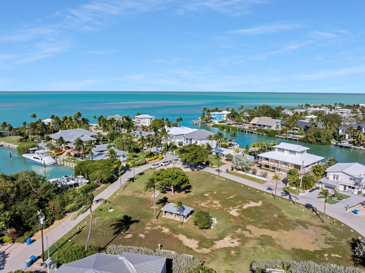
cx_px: 182
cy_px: 136
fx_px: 253
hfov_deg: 71.6
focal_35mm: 24
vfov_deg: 56.8
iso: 100
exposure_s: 1/50
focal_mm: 12.29
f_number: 5.6
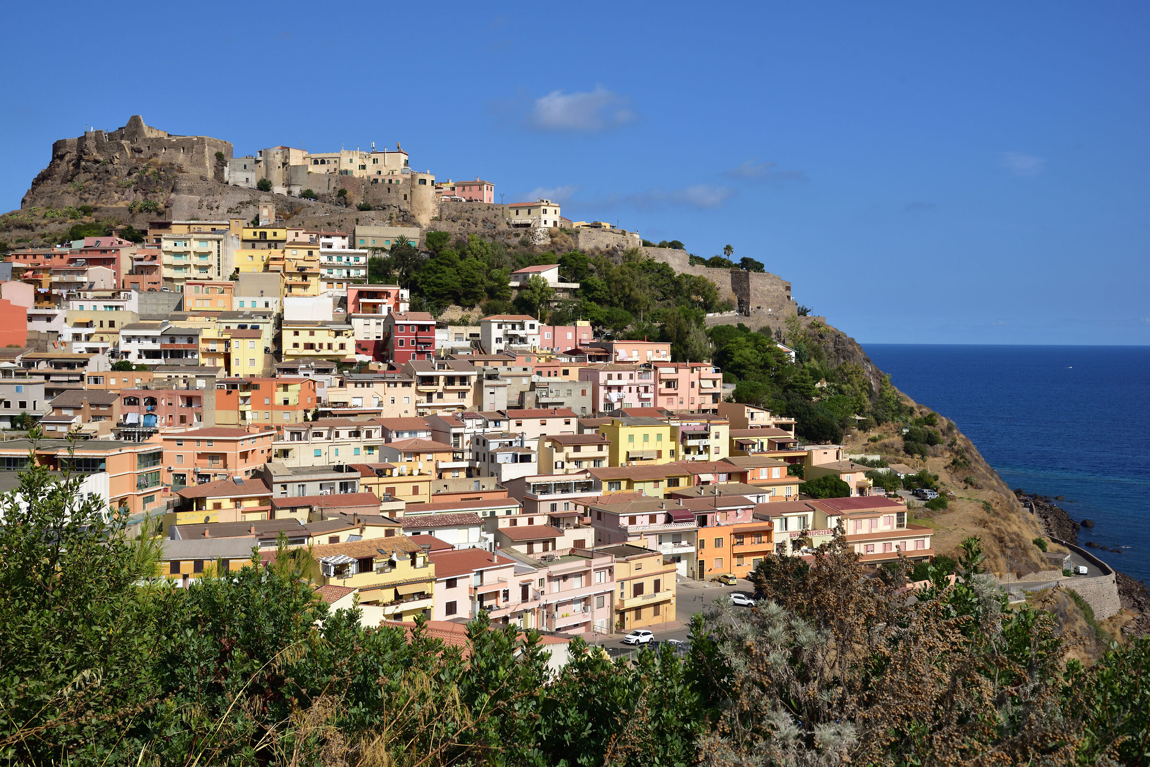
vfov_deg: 35.1
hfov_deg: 50.7
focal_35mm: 38
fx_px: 1214
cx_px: 575
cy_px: 384
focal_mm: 38
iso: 200
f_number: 10
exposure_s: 1/500
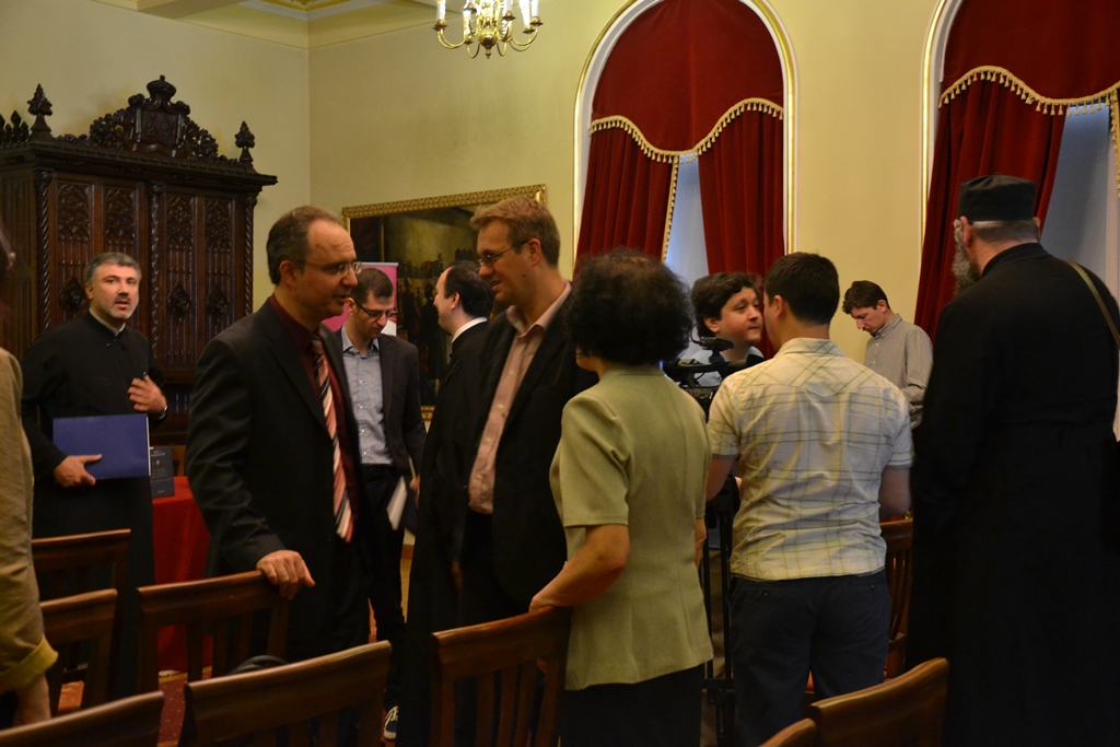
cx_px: 560
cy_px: 374
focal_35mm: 42
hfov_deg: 46.4
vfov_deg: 31.9
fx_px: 1307
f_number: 4
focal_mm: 28
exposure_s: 1/20
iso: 1600
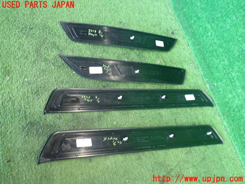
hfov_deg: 60.0
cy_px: 92
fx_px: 212
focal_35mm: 30
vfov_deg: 46.8
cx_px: 122
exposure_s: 1/30
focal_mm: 5.4
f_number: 2.3
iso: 400
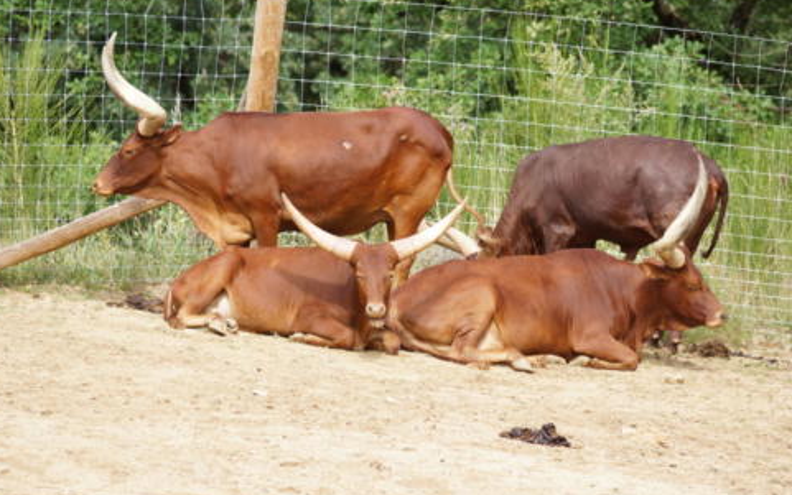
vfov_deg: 5.2
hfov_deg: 8.3
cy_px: 249
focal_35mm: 254
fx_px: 5484
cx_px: 389
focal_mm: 160
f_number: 2.8
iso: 100
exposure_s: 1/400
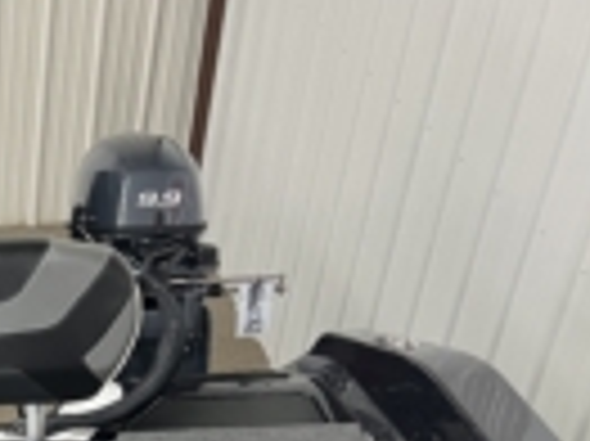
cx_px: -149
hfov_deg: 22.5
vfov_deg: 17.7
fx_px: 1345
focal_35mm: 79
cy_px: 533
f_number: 1.5
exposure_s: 1/60
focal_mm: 5.7
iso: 160
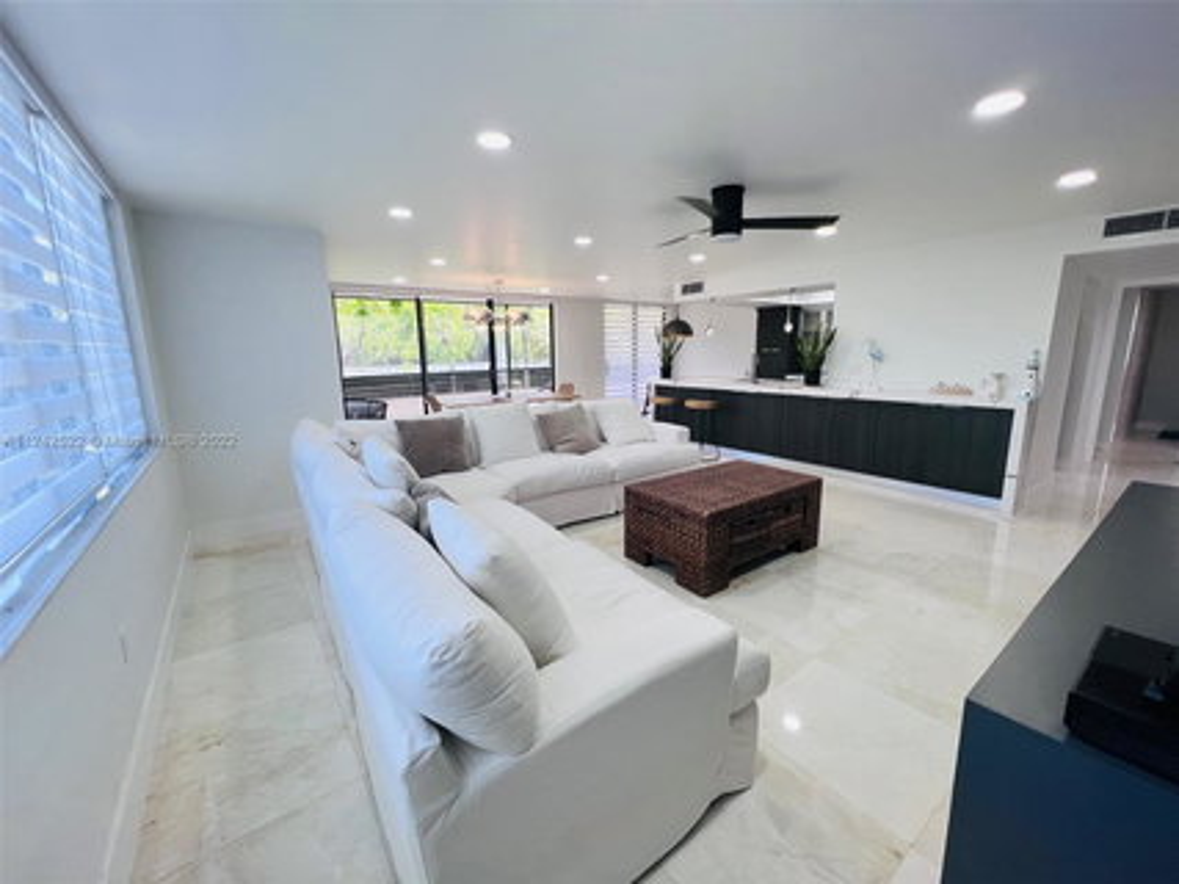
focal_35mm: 13
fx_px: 443
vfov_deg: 89.9
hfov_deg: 106.2
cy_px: 442
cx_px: 590
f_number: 1.8
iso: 50
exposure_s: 1/120
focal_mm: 1.57
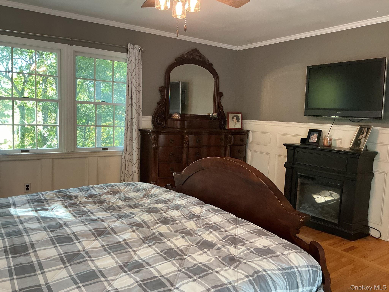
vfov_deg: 48.2
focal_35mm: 29
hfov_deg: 61.7
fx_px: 326
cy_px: 146
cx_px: 194
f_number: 1.8
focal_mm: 3
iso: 160
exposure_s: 1/60
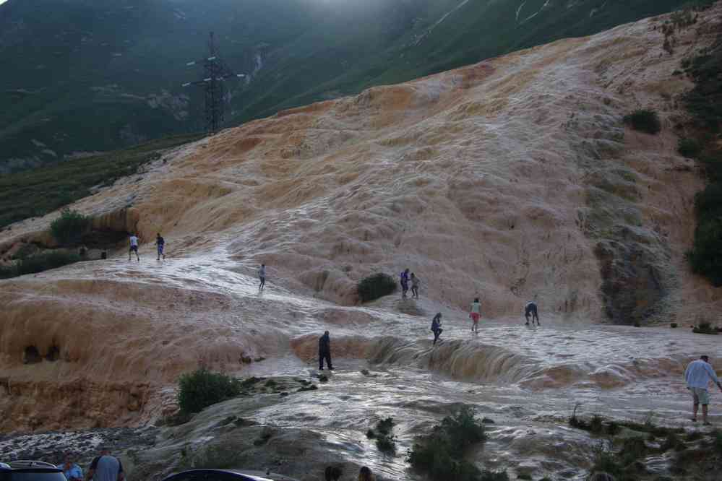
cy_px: 240
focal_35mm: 52
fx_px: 1053
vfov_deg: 25.8
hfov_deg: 37.9
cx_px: 361
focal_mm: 35
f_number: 7.1
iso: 200
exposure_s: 1/60
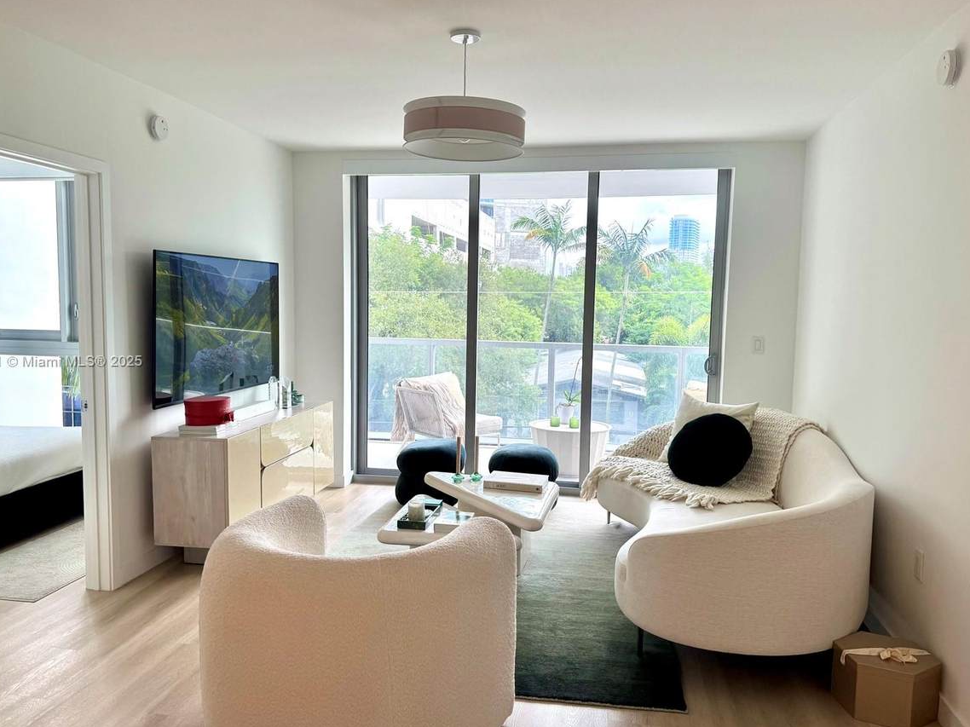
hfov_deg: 65.3
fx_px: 756
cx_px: 470
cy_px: 362
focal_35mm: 27
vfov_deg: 51.3
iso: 80
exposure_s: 1/347
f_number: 1.78
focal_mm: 6.76
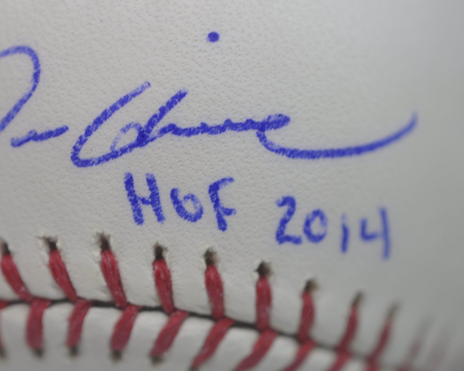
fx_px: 1112
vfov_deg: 18.9
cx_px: 172
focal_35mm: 81
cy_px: 162
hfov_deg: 23.5
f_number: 4
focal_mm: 40
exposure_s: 1/60
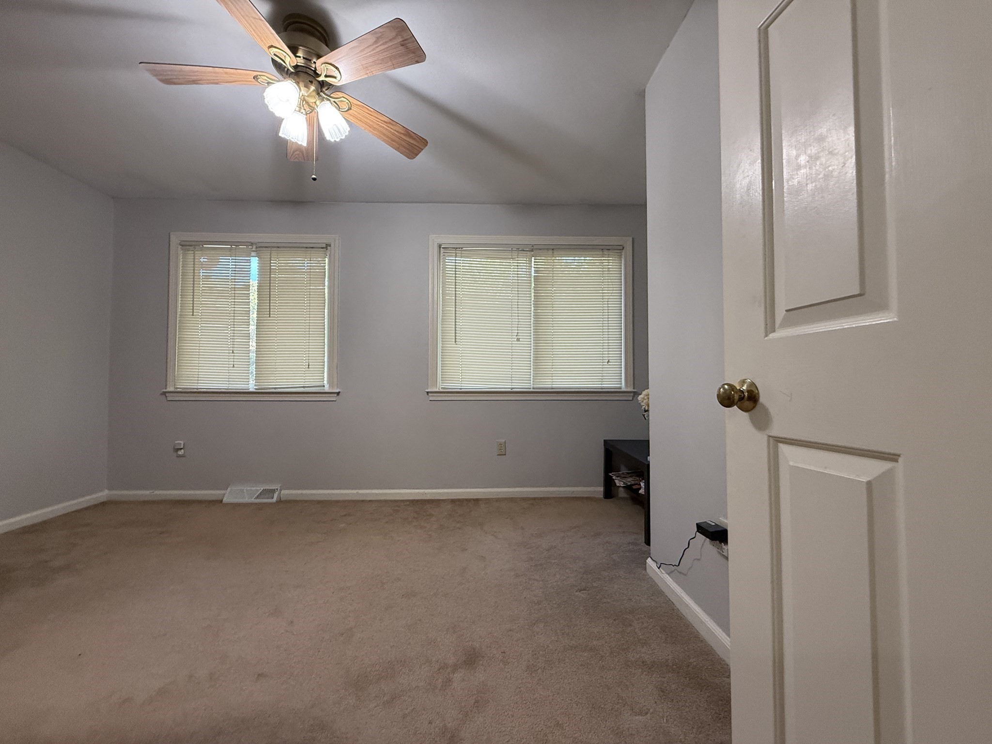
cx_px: 496
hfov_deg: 102.1
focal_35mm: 14
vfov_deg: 85.7
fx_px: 401
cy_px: 372
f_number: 2.2
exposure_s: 1/120
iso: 320
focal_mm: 2.22
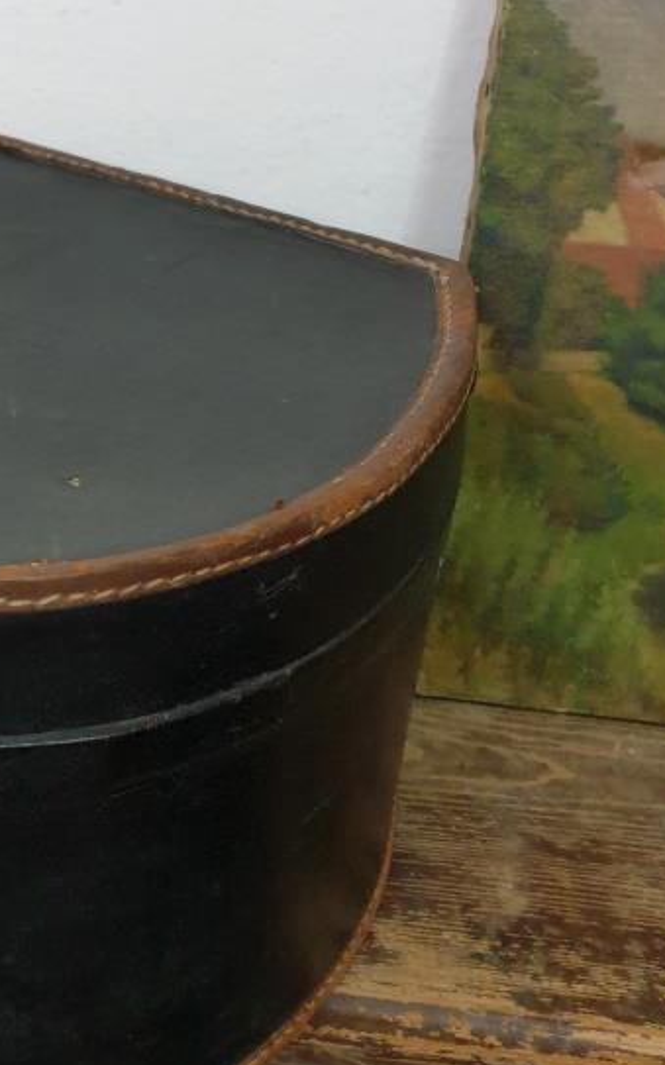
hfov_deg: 23.4
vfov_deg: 38.9
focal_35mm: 52
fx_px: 1509
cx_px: -63
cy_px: 528
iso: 320
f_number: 1.5
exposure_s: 1/50
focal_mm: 4.3
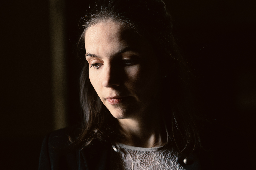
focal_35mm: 85
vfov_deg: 16.1
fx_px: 604
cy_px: 85
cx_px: 128
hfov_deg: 23.9
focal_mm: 85
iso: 800
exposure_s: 1/250
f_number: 3.2
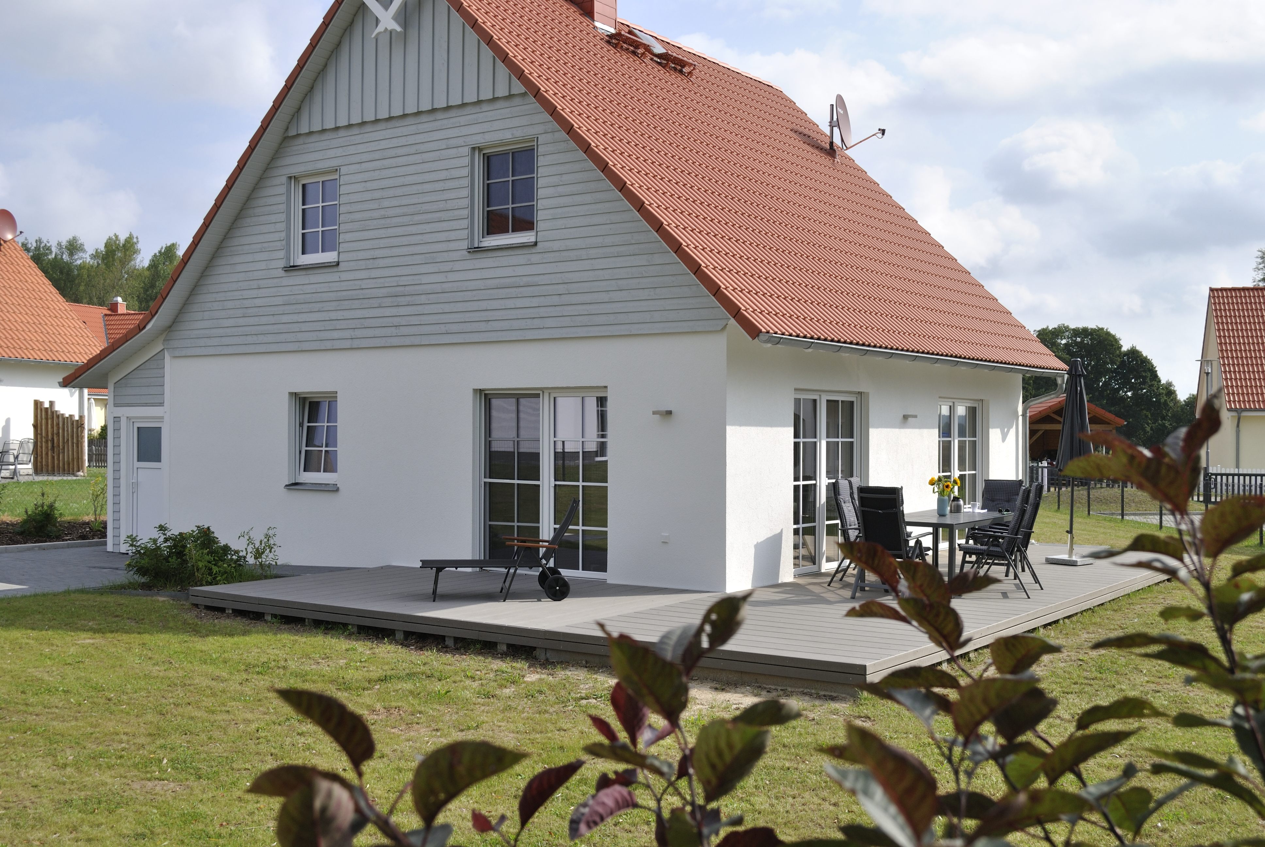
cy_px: 424
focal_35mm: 39
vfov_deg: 34.3
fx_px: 1372
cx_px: 632
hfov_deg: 49.5
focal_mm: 26
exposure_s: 1/250
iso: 100
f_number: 8
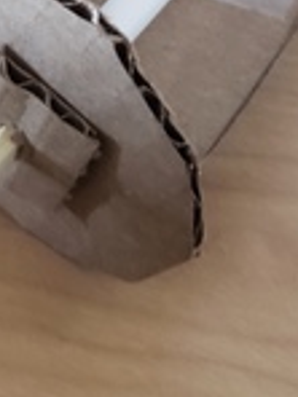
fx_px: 1159
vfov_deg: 16.6
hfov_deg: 14.4
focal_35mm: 101
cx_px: -13
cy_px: -288
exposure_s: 1/17
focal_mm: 4.3
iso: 250
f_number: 1.5
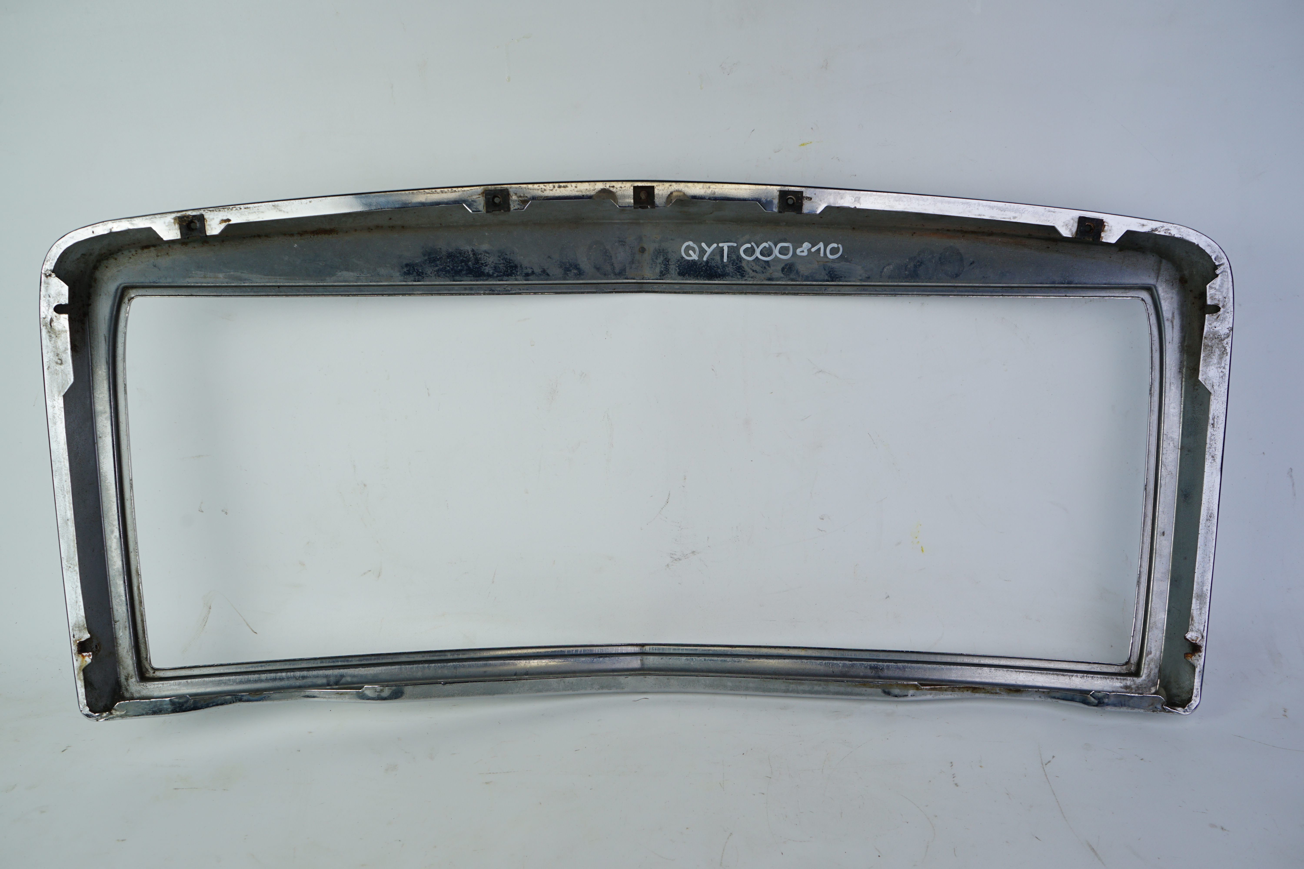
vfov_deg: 46.4
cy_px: 434
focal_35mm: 28
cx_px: 652
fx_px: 1014
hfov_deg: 65.5
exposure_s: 1/160
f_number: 8
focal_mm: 28
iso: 200
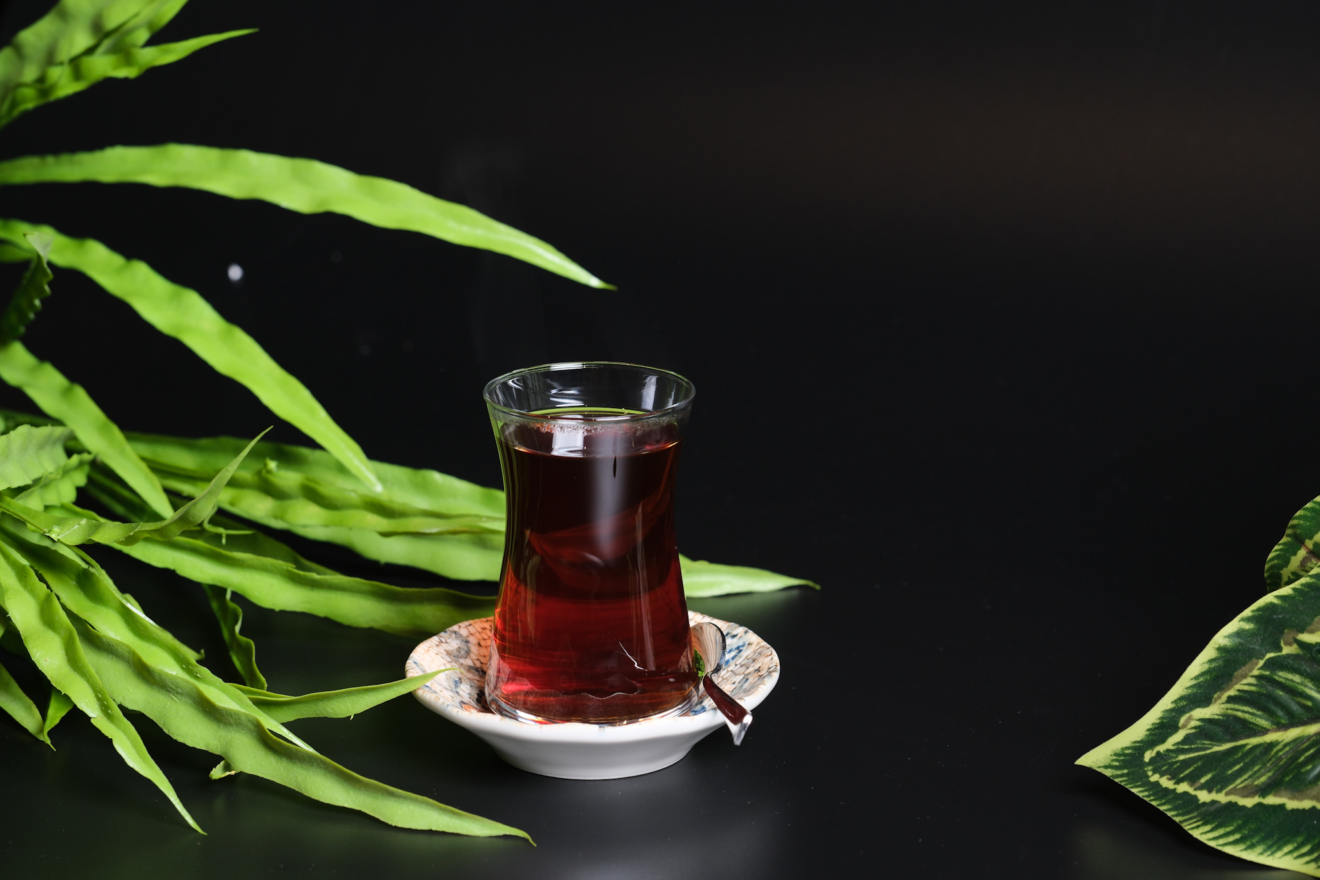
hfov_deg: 17.1
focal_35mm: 120
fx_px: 4399
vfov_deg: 11.4
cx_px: 660
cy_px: 440
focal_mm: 80
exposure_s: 1/15
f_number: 6.4
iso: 500
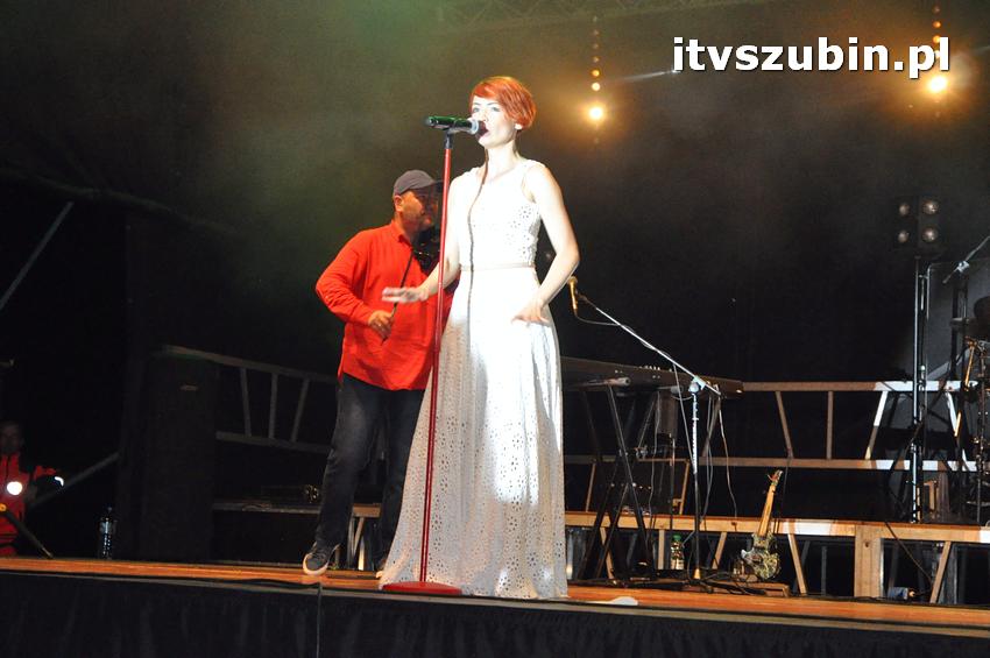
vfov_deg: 18.1
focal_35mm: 75
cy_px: 329
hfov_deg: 27.0
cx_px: 495
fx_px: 2060
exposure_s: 1/60
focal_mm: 50
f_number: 5.6
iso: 3200
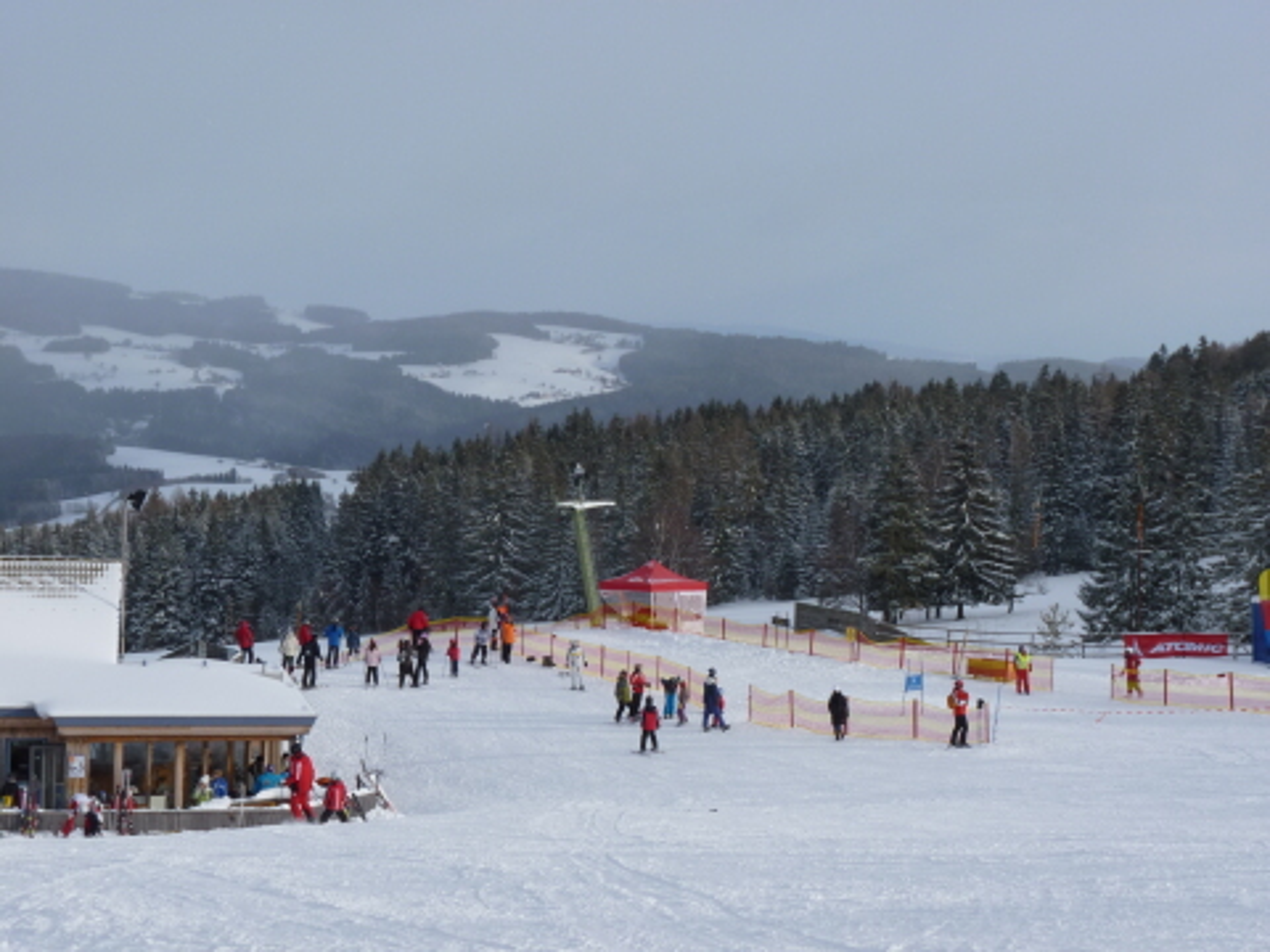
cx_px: 635
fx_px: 2972
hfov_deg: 24.1
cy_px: 476
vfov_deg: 18.2
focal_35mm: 81
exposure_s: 1/320
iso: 80
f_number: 5.6
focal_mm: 14.4
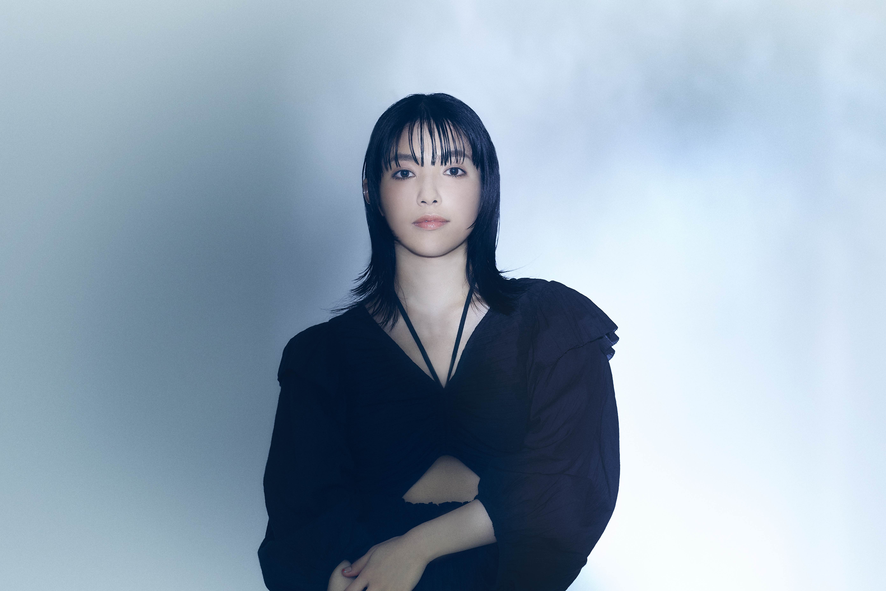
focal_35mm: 102
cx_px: 443
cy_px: 296
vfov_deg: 13.4
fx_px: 2510
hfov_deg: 20.0
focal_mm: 102
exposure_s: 1/200
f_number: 4.5
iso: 800
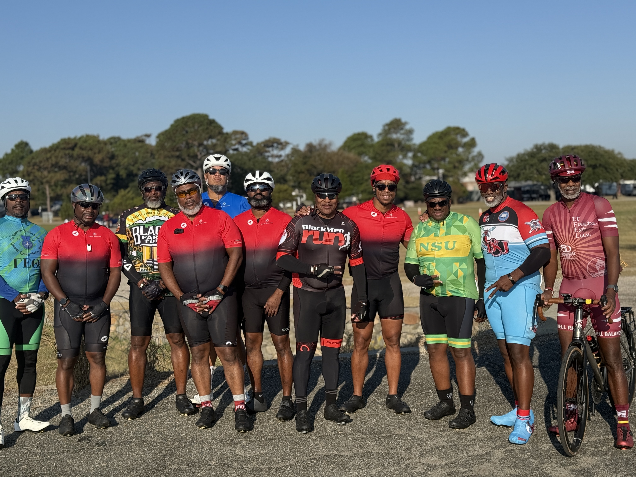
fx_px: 882
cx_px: 318
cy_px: 238
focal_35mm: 48
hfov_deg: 39.7
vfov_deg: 30.3
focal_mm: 6.76
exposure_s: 1/4329
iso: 80
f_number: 1.78
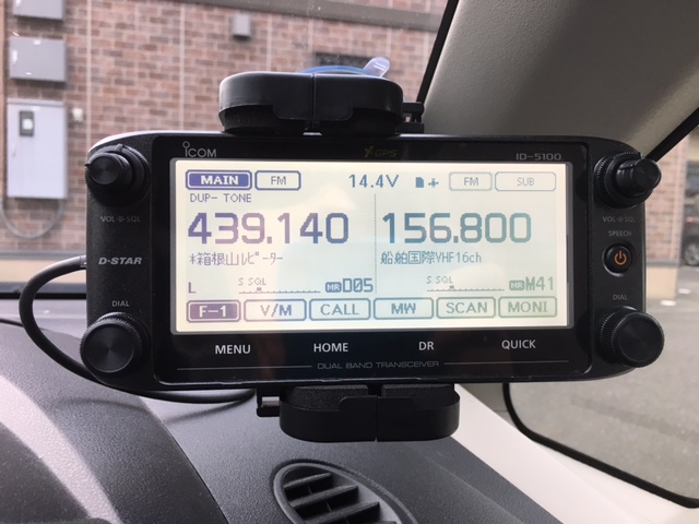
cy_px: 262
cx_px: 350
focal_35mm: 29
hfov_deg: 61.7
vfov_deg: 48.2
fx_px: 586
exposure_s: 1/30
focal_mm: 4.15
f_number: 2.2
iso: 25
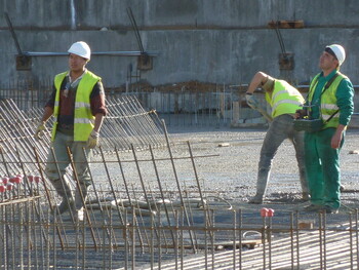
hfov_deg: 4.2
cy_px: 135
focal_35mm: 469
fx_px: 4867
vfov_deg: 3.2
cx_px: 180
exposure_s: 1/125
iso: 80
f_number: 4.9
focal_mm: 49.2
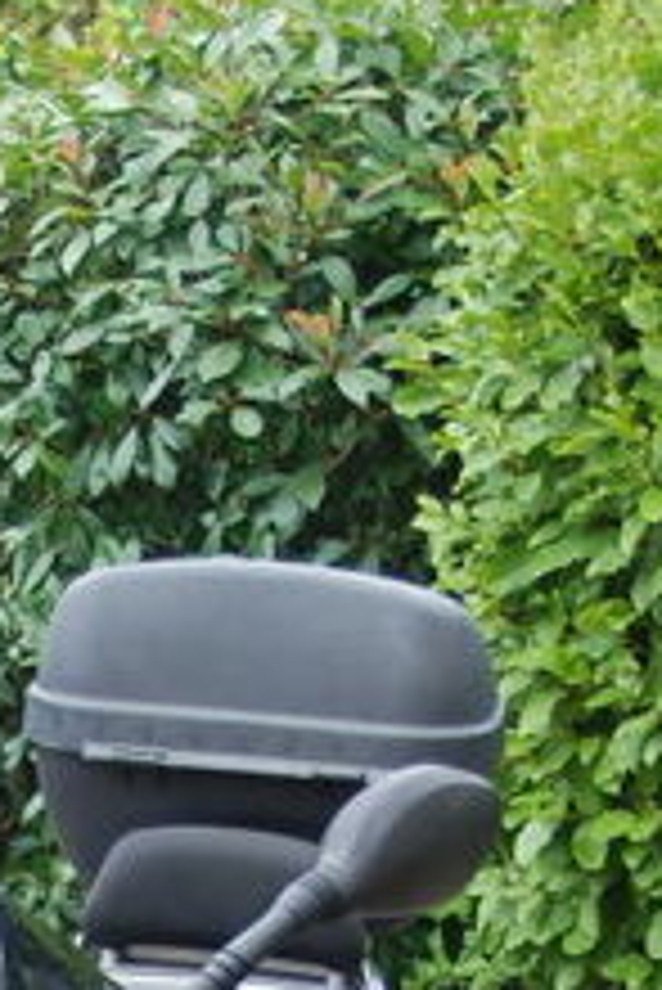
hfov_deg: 9.6
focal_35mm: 142
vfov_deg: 13.6
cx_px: -113
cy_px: 1523
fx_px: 3900
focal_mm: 29
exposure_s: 1/60
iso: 200
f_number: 4.2
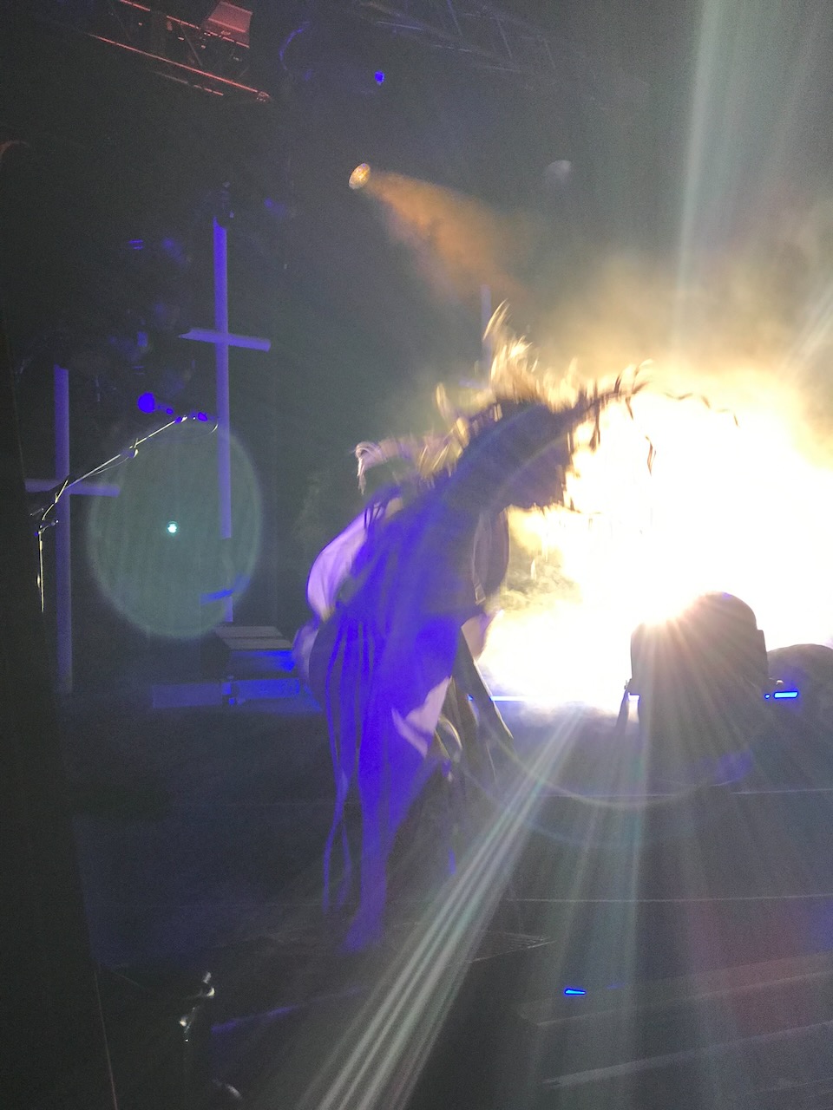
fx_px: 1829
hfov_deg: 25.7
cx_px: 416
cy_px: 555
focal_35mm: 57
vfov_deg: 33.8
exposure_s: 1/60
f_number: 2.8
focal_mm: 6.6
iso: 250
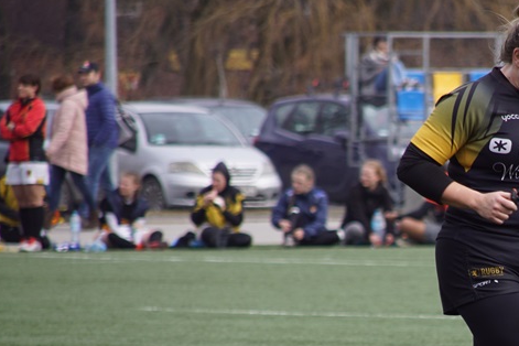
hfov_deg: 3.2
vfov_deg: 2.2
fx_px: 9183
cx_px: 537
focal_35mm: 637
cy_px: 268
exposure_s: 1/320
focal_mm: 200
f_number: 6.3
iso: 200
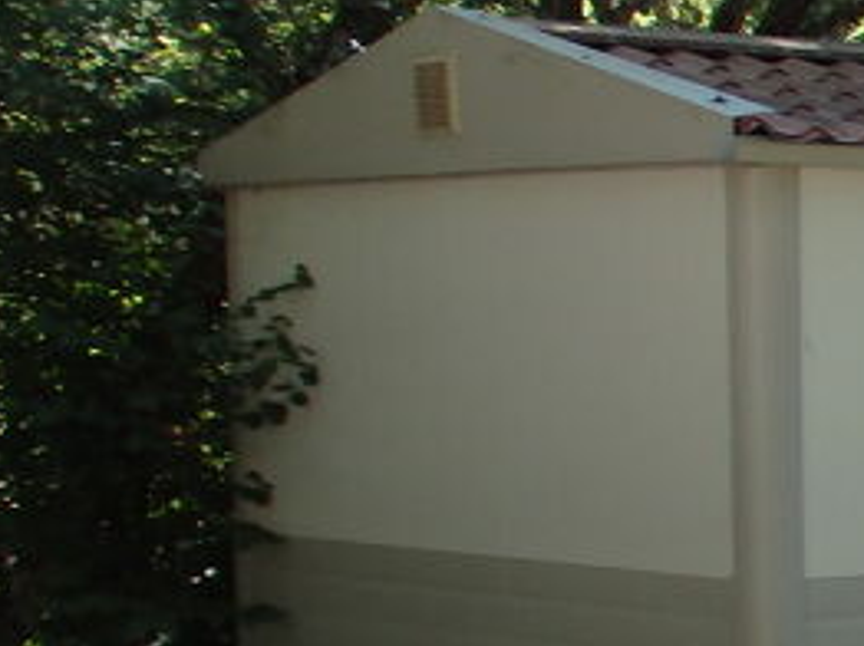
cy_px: 544
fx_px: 3292
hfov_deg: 12.9
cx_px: 1754
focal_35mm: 132
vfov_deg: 11.2
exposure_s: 1/320
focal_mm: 5.5
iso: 125
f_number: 3.3
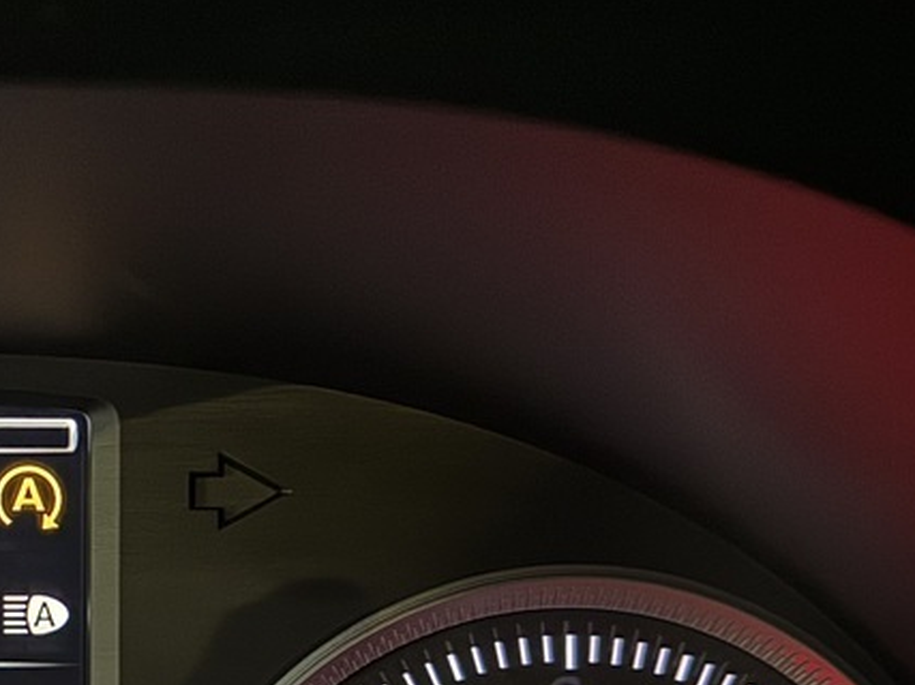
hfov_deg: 21.5
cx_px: -321
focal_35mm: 81
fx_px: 2140
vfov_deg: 18.0
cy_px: 595
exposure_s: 1/9
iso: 2000
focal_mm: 6.76
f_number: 1.78
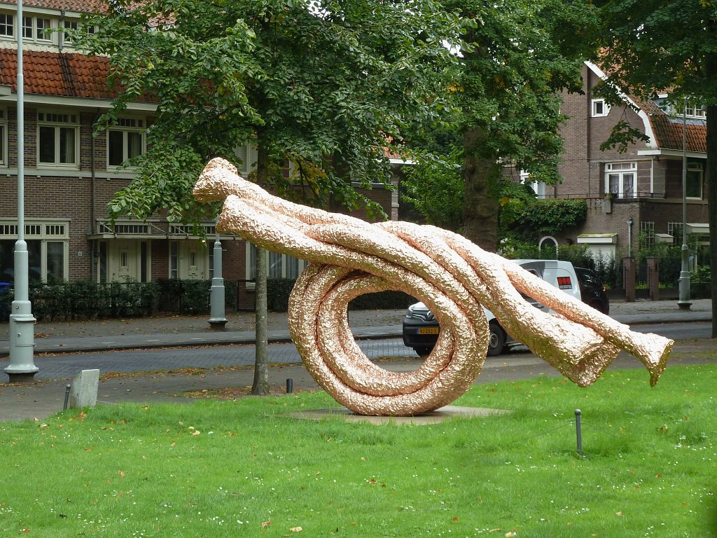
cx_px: 358
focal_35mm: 78
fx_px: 1616
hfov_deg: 25.0
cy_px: 269
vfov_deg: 18.9
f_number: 4.2
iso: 80
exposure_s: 1/80
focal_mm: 12.8
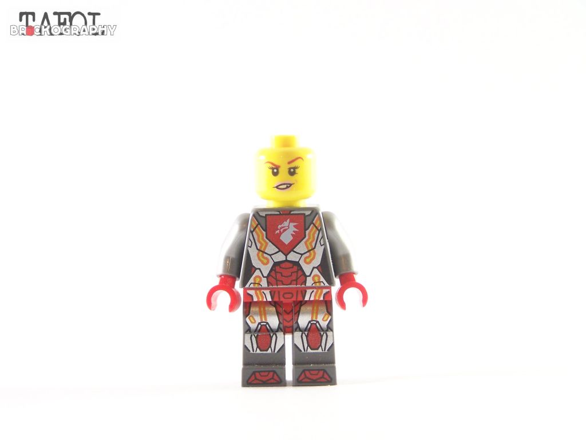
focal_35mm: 94
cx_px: 293
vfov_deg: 15.7
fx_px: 1591
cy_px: 220
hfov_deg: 20.9
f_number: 3.2
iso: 200
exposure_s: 1/20
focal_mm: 15.6
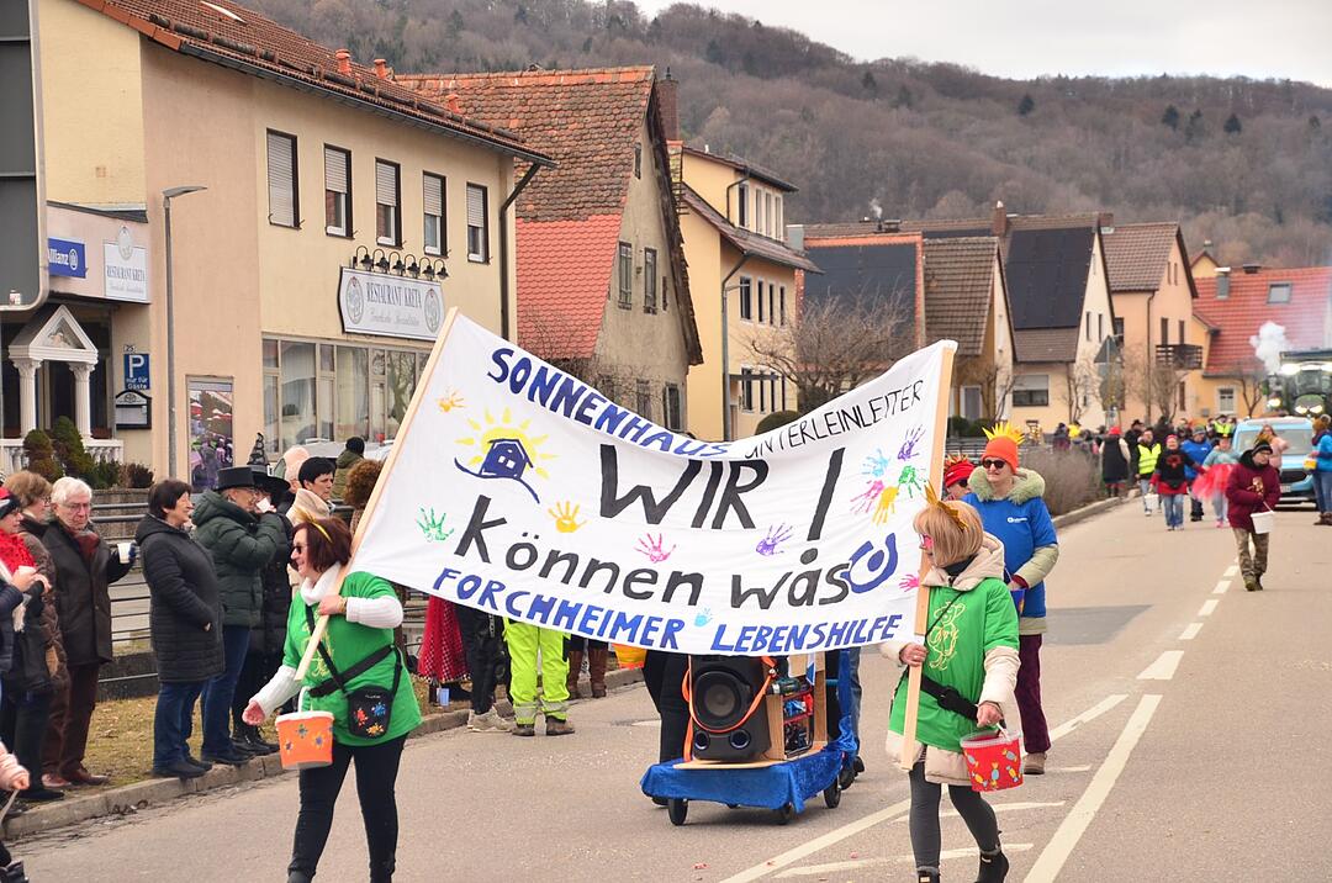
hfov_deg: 19.5
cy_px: 442
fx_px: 3878
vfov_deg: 13.0
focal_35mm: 105
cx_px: 666
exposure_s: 1/400
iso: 400
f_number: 5.6
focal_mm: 70
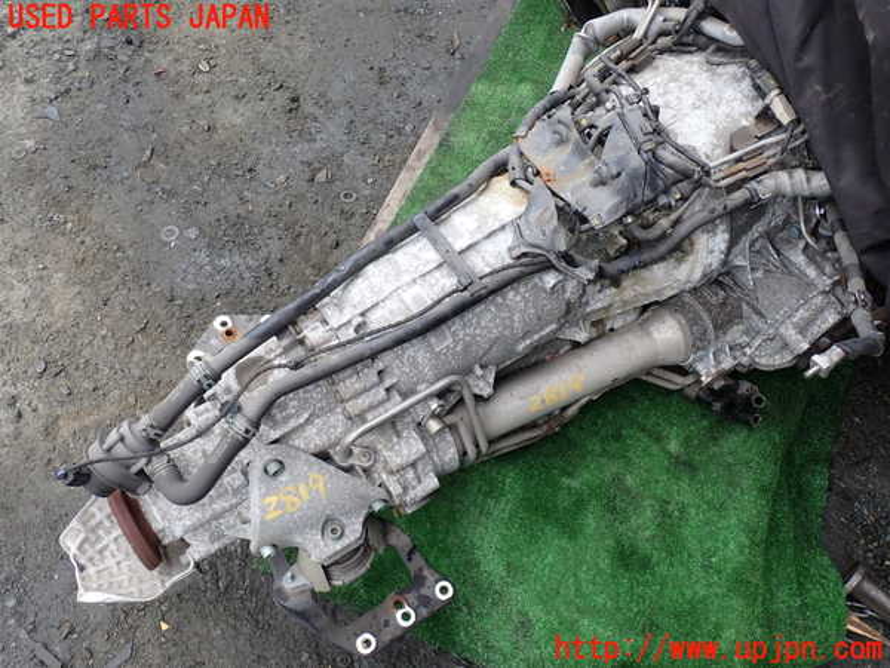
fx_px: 771
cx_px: 445
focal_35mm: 30
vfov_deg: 46.8
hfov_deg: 60.0
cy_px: 334
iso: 100
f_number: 3.2
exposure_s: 1/100
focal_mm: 5.4
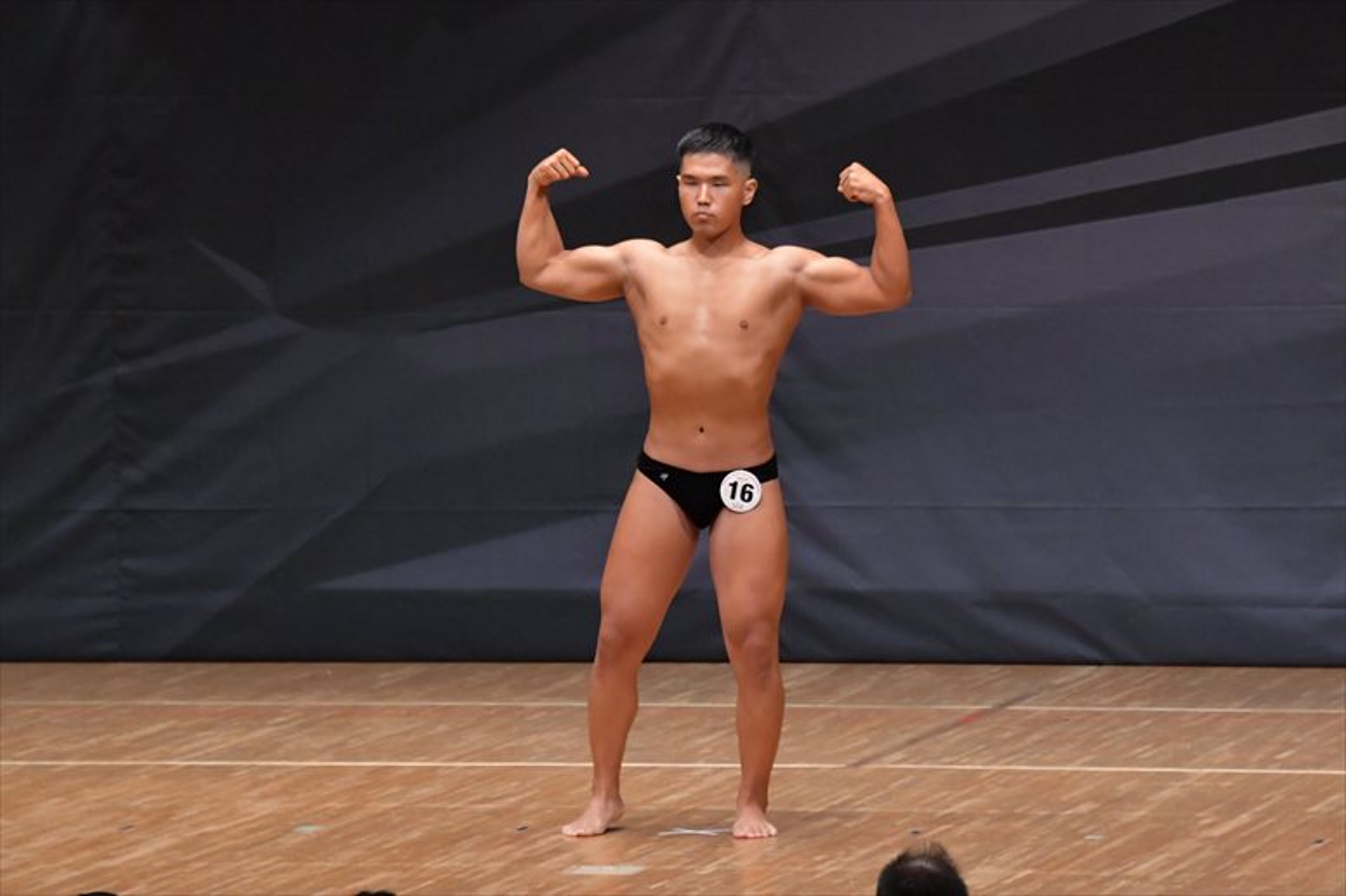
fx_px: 9530
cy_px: 448
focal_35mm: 255
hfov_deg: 8.1
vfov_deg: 5.4
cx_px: 673
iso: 6400
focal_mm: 170
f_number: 5.6
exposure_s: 1/400
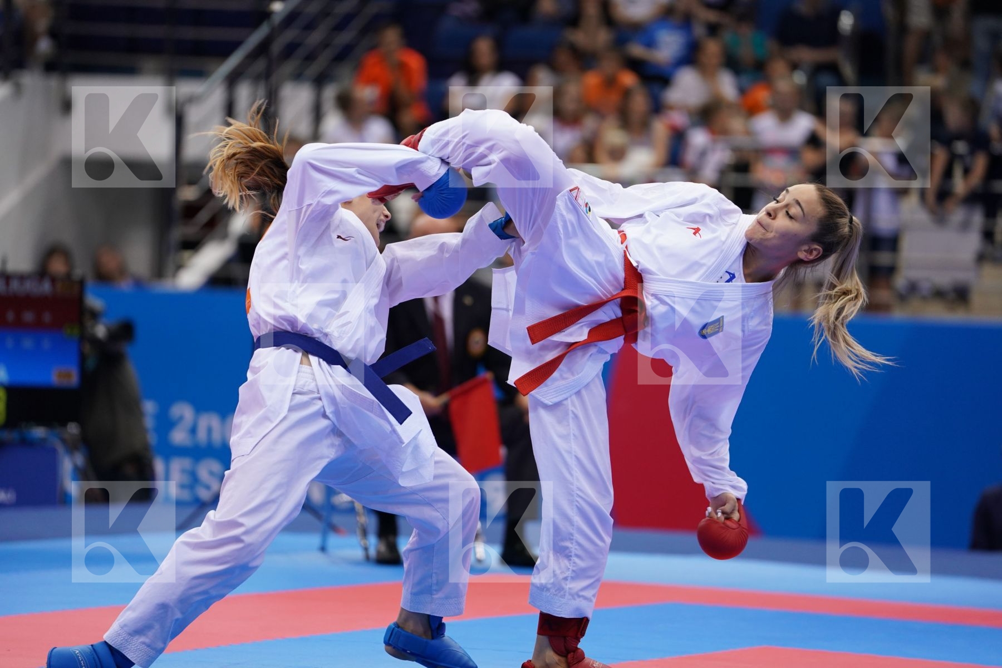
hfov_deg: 10.3
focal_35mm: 200
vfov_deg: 6.9
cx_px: 501
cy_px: 334
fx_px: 5566
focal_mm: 200
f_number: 2.8
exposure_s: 1/1000
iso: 1250
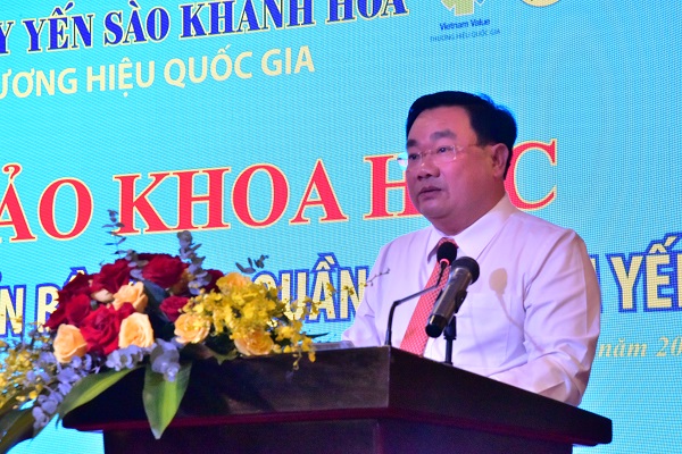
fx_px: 1989
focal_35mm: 105
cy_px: 227
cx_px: 341
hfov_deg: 19.5
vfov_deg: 13.0
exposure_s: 1/125
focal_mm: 105
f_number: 16
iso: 12800
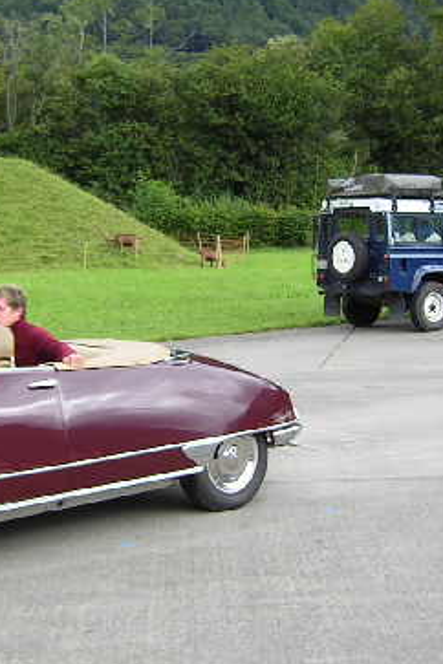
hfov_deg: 20.6
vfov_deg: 30.5
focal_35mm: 66
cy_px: 357
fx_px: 1218
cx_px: 209
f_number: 2.8
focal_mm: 5.7
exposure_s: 1/241
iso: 50
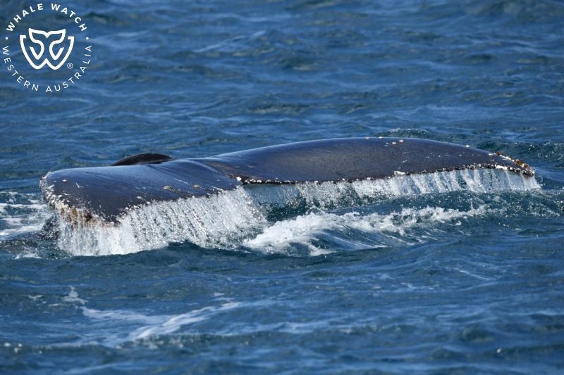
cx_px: 282
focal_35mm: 390
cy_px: 188
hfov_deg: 5.3
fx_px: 6108
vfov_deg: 3.5
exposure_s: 1/8000
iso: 900
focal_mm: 390
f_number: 6
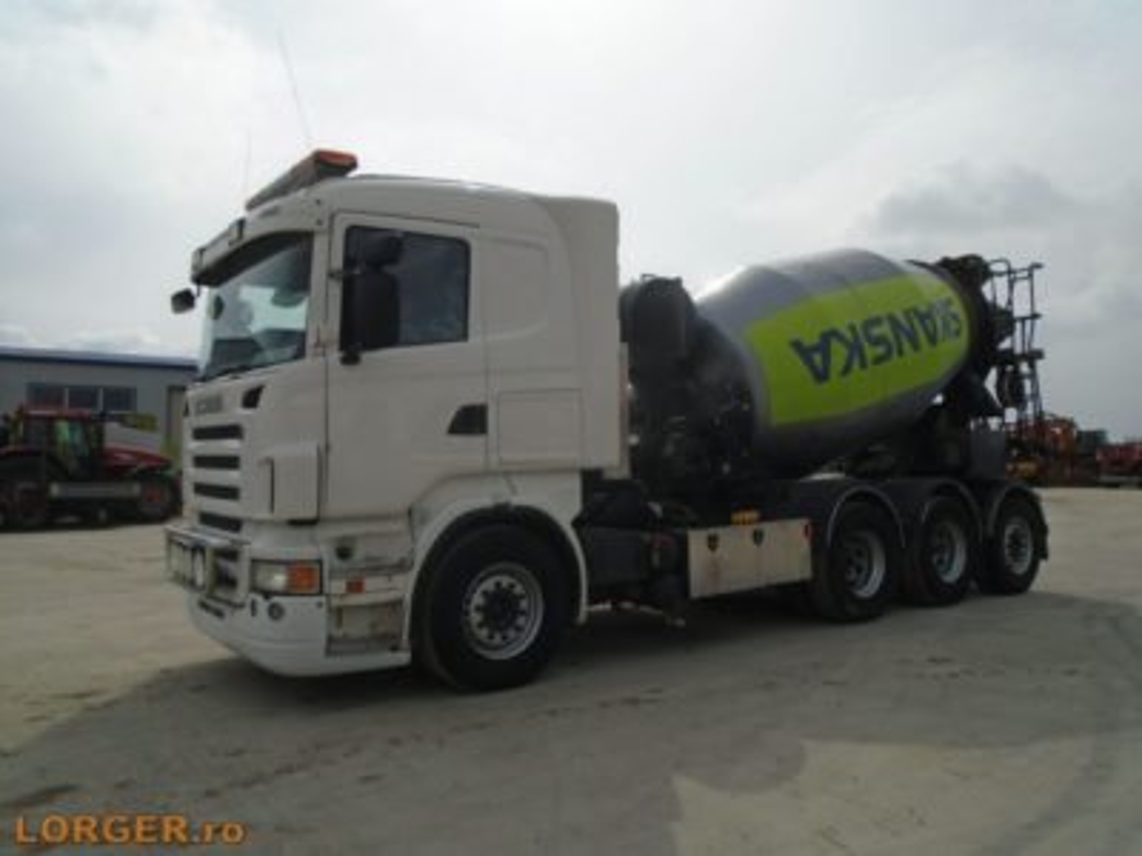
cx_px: 571
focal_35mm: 26
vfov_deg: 53.1
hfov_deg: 67.3
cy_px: 428
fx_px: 858
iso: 100
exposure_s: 1/500
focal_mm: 4.6
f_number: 8
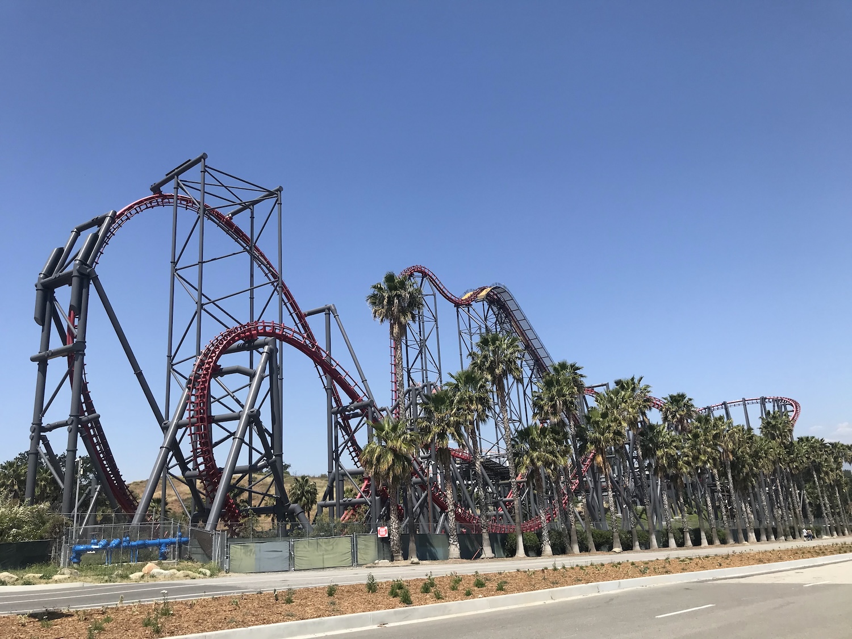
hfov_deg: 63.4
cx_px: 426
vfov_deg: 49.7
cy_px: 320
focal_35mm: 28
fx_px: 689
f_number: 1.8
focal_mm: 3.99
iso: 20
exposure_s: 1/2817
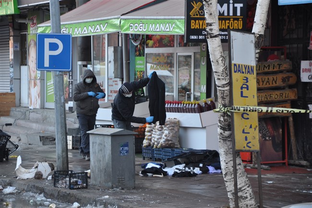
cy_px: 104
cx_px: 156
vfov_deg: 8.7
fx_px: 1364
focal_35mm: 158
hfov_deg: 13.1
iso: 200
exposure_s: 1/20
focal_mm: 105
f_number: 5.6
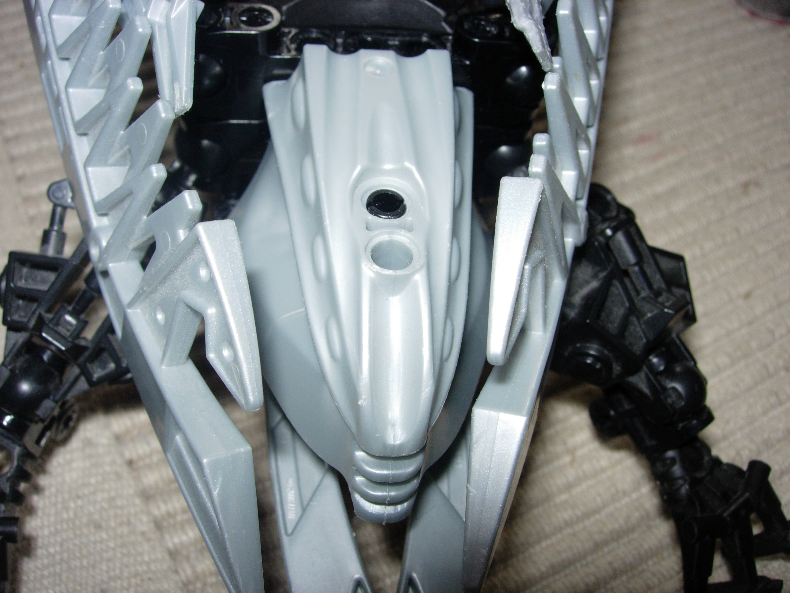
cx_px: 395
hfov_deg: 49.0
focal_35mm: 38
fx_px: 867
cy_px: 296
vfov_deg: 37.7
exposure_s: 1/64
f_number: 4.8
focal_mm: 7.8
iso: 79
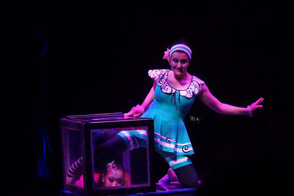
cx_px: 146
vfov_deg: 10.5
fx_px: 1061
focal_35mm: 130
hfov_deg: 15.8
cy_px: 105
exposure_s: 1/60
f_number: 2.8
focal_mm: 26.2
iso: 400
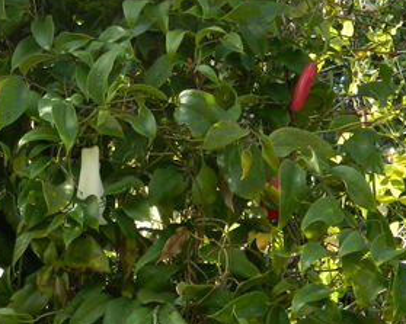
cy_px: 70
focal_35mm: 235
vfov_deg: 6.6
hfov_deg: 8.2
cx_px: 215
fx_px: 2823
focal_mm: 15.1
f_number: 4.2
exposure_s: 1/80
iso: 80
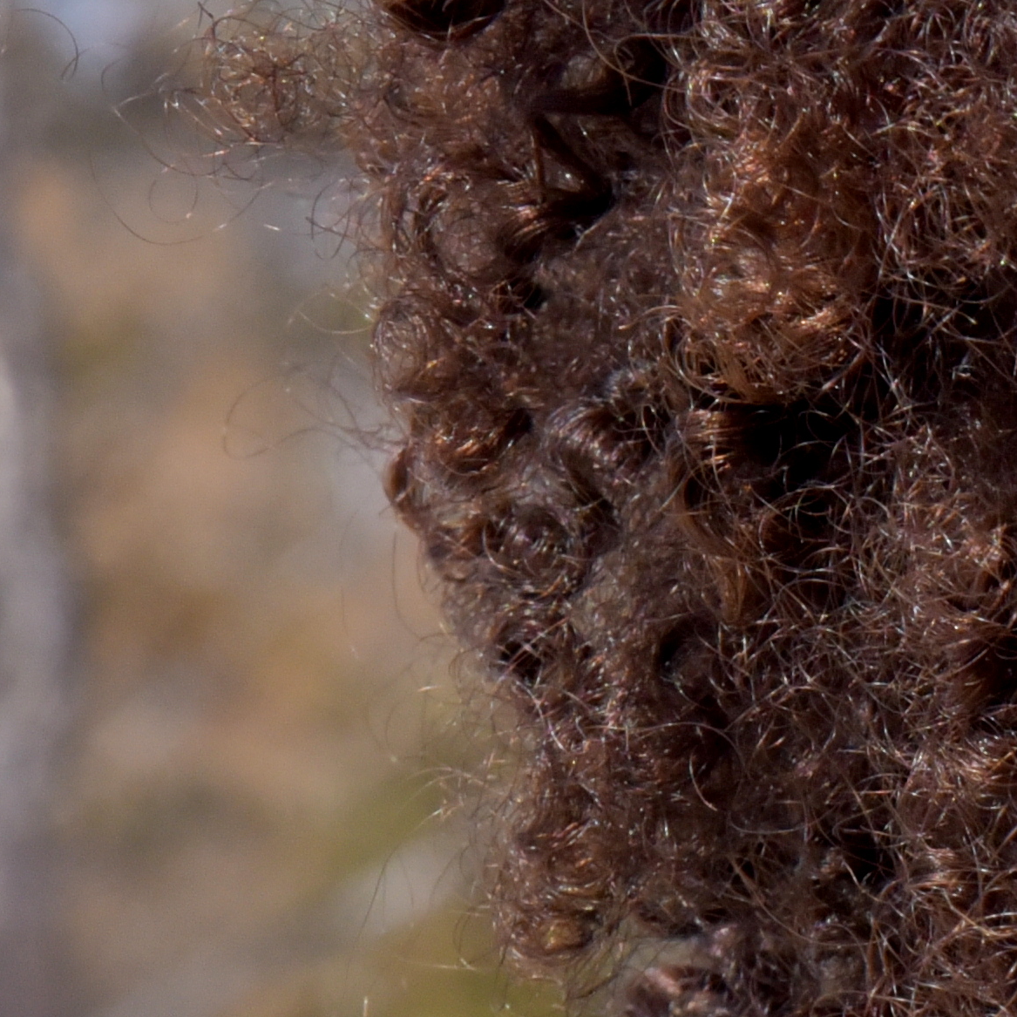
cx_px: 2484
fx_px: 15290
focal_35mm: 460
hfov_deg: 3.7
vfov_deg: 3.8
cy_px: 1245
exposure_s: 1/1000
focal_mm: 105
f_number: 16
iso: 2000
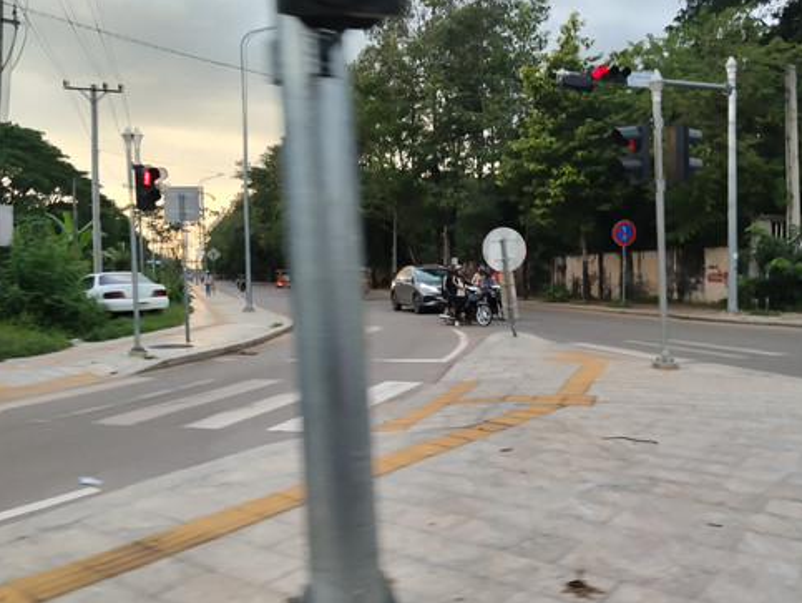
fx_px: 696
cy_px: 305
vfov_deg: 46.9
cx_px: 413
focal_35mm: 30
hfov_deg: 59.9
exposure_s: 1/100
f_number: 1.8
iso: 64
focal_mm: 4.22
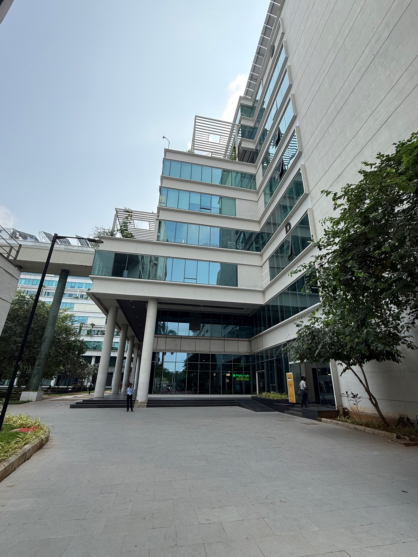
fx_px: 225
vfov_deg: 102.1
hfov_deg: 85.7
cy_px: 278
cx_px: 209
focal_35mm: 14
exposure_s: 1/569
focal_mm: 2.22
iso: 64
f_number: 2.2
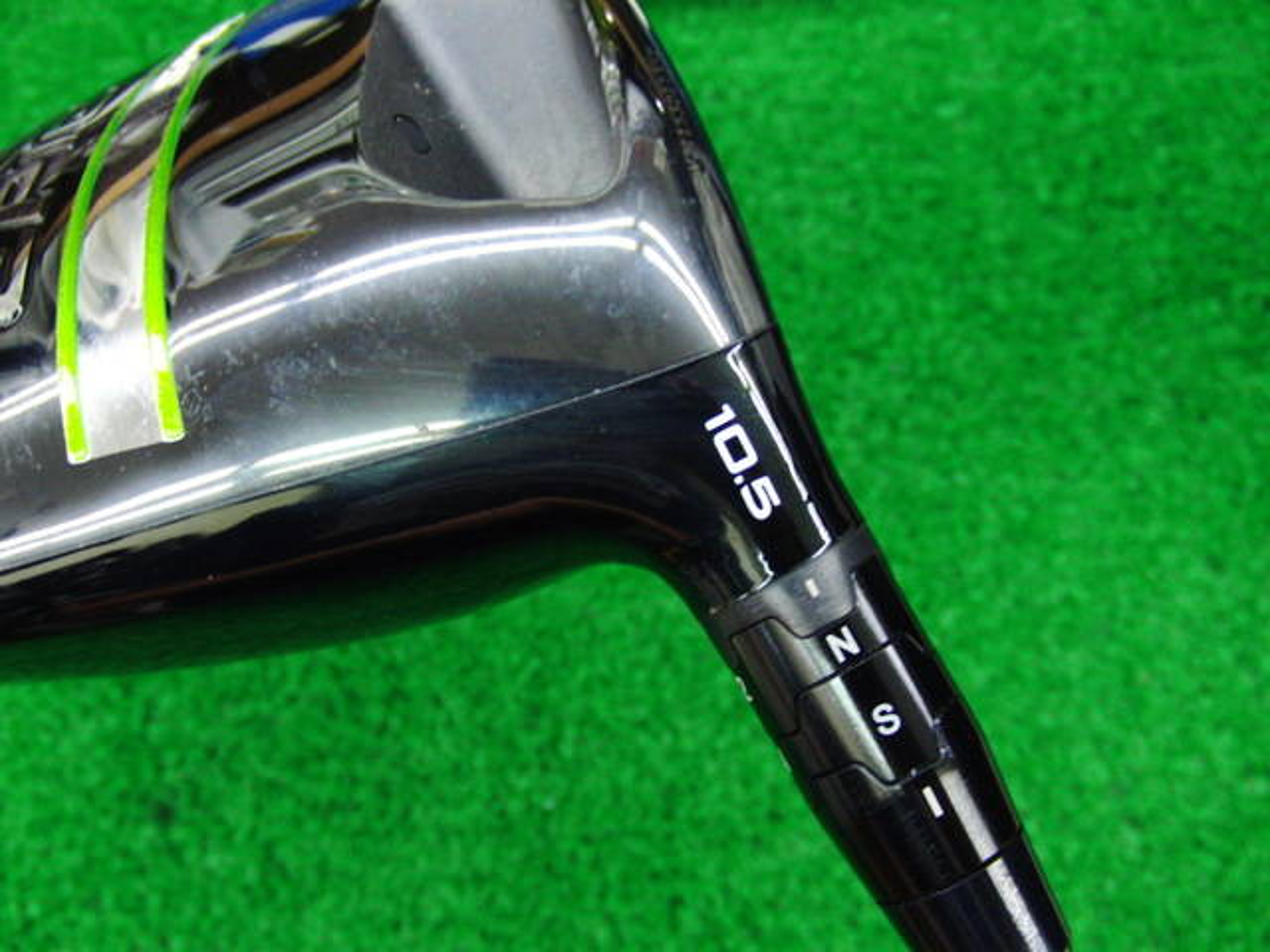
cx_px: 635
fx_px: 1357
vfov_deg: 38.7
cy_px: 476
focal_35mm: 37
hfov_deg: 50.1
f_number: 3.6
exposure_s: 1/25
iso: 400
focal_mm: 6.42
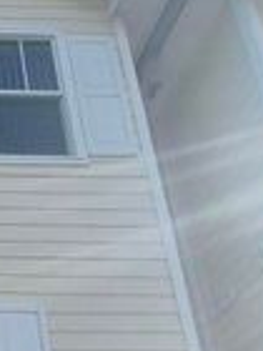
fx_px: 628
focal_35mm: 62
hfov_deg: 16.9
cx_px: -278
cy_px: 613
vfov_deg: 21.7
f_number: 2.2
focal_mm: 1.74
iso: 125
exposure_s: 1/1996
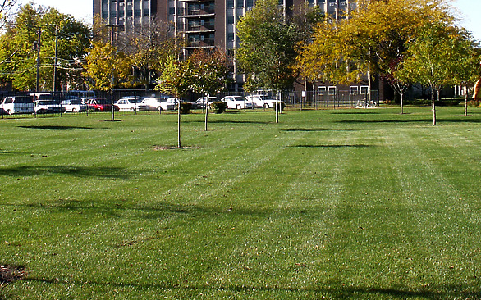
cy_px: 26
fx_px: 747
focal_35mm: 57
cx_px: 245
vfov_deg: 22.2
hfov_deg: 35.7
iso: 64
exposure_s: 1/180
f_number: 6.7
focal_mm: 7.18
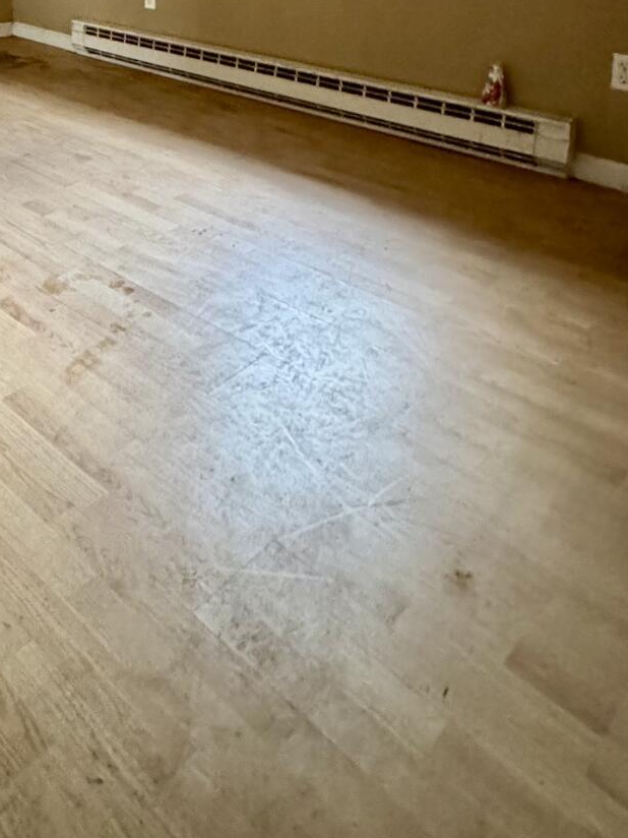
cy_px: -13
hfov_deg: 39.3
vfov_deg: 45.0
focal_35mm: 34
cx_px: 81
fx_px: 822
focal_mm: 2.22
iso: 1250
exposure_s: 1/60
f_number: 2.2
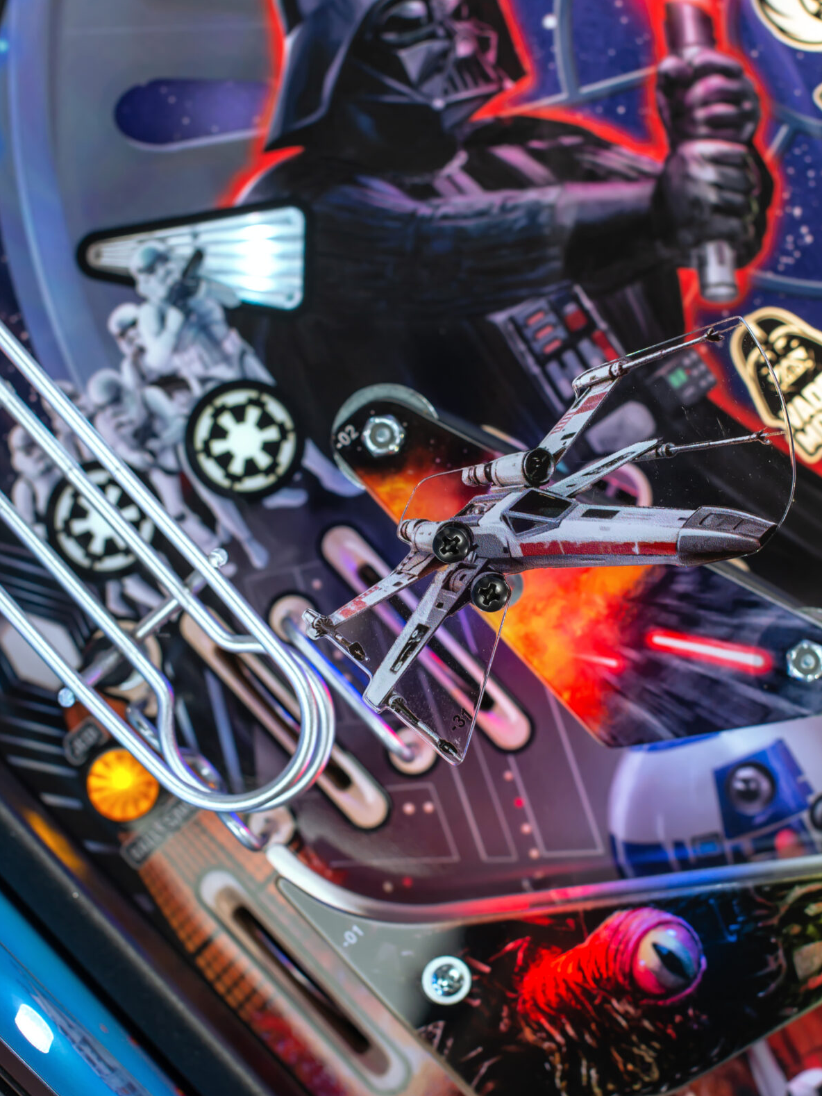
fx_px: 2469
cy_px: 531
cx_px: 497
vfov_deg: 25.0
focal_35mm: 78
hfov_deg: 18.9
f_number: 5.6
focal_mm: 50
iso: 320
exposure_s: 1/100
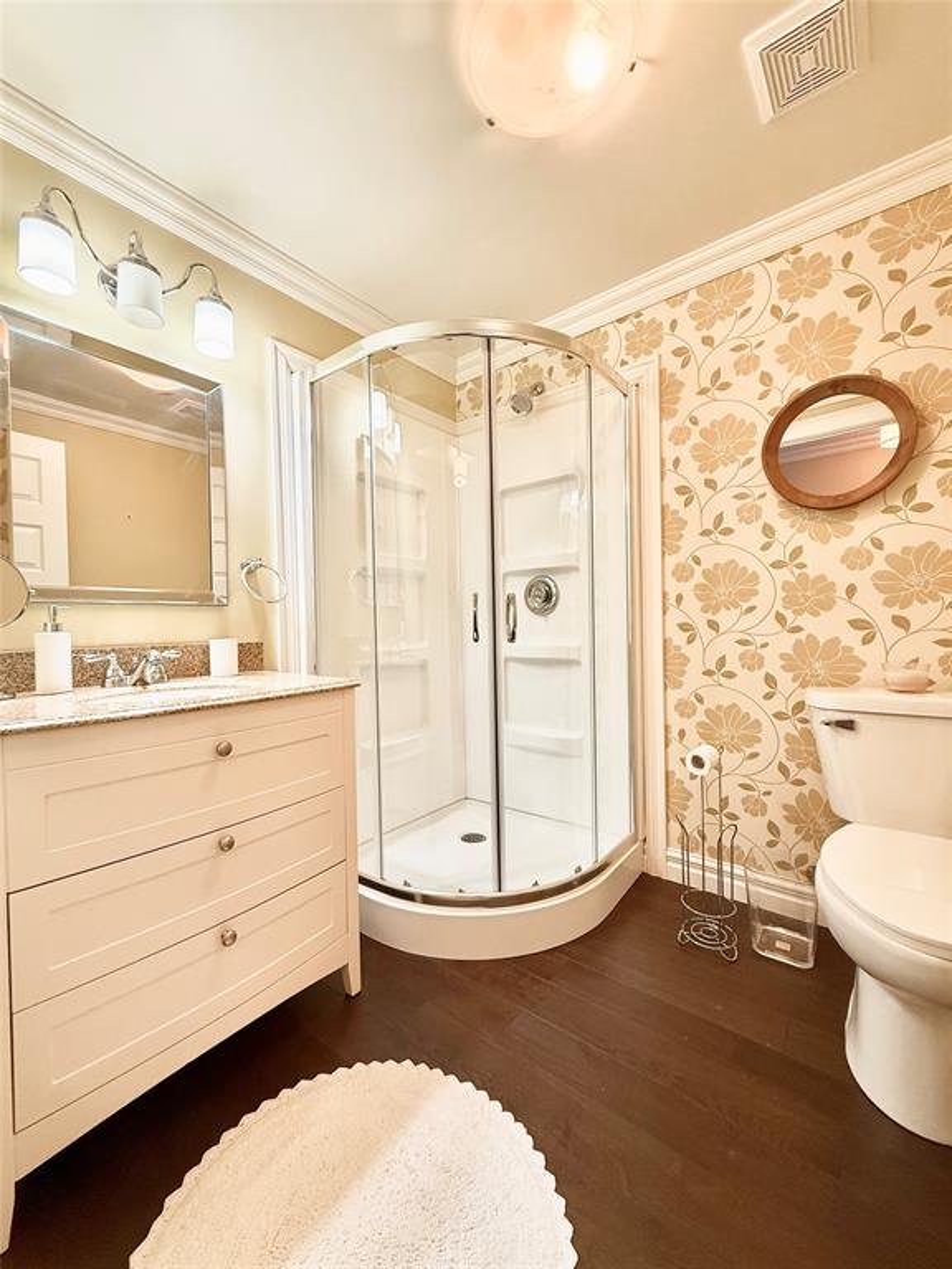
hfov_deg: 85.7
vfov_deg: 102.1
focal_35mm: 14
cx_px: 476
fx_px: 513
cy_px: 634
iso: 200
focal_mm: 2.22
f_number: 2.2
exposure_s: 1/60
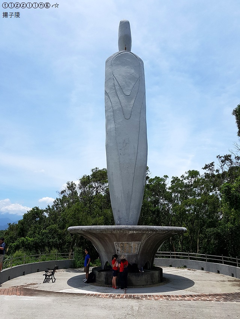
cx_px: 120
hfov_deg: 53.1
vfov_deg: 67.3
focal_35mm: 26
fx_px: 240
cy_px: 160
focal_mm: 4.2
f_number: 1.7
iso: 50
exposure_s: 1/4016
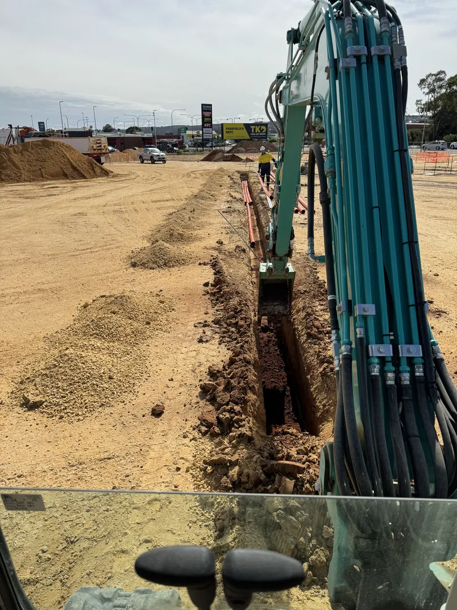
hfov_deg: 56.8
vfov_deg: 71.6
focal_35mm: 24
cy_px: 305
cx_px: 228
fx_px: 422
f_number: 1.78
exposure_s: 1/7092
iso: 80
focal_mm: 6.86
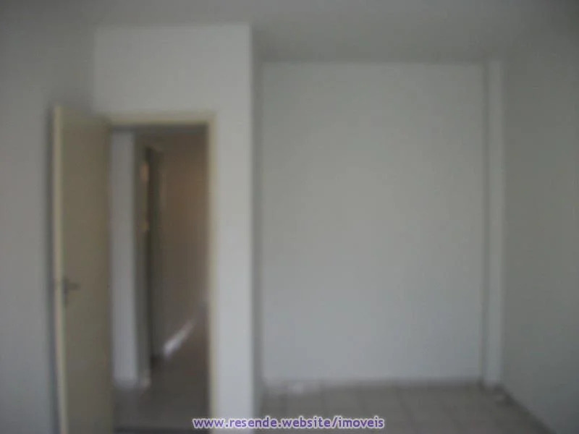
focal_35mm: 32
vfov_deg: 44.2
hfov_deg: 56.8
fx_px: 535
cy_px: 217
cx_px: 290
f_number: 2.9
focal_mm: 5.7
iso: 160
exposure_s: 1/60
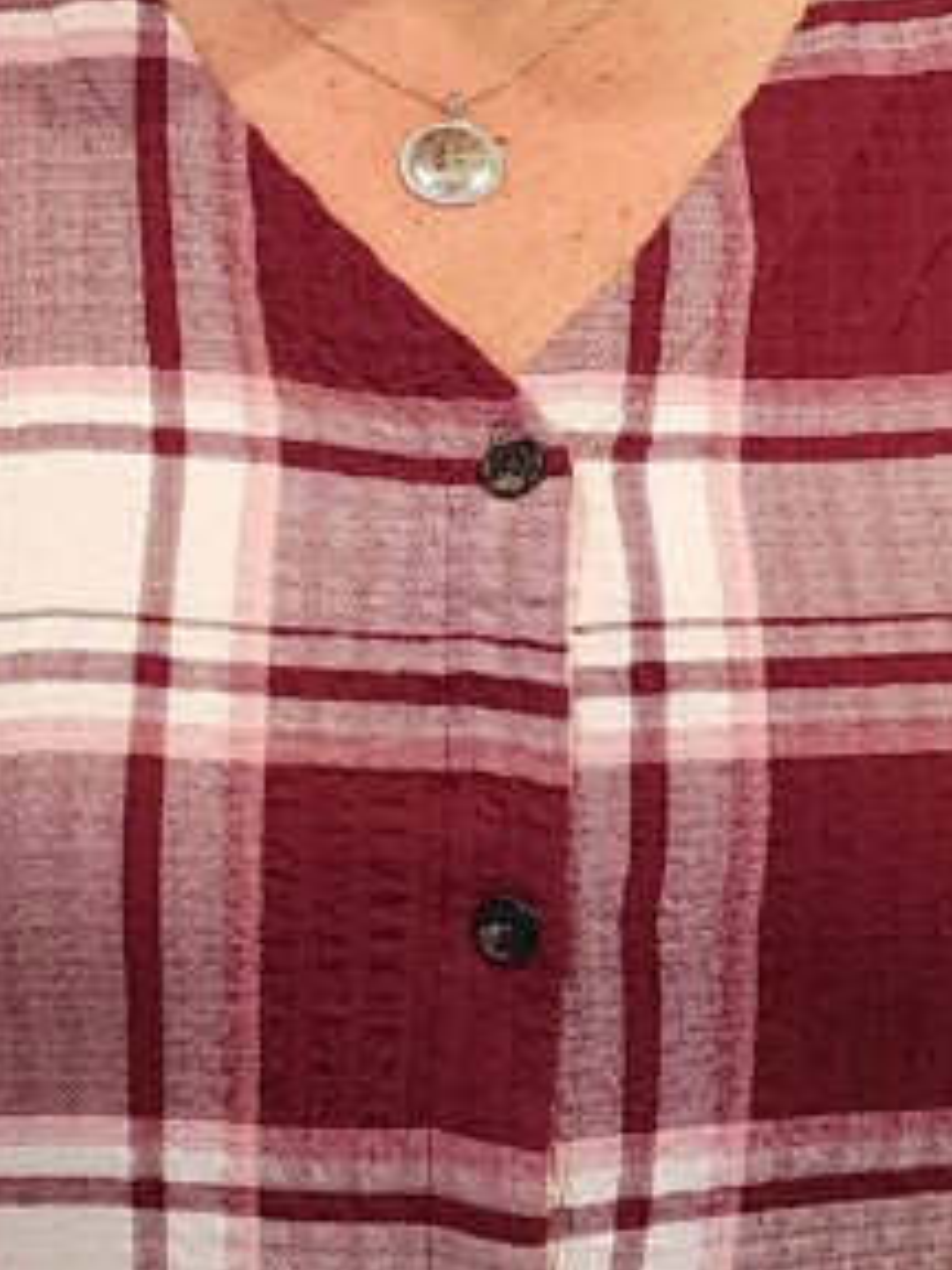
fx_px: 2347
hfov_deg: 22.9
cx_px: 458
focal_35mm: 64
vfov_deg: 27.5
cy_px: -157
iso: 800
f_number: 1.8
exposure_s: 1/120
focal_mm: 6.4
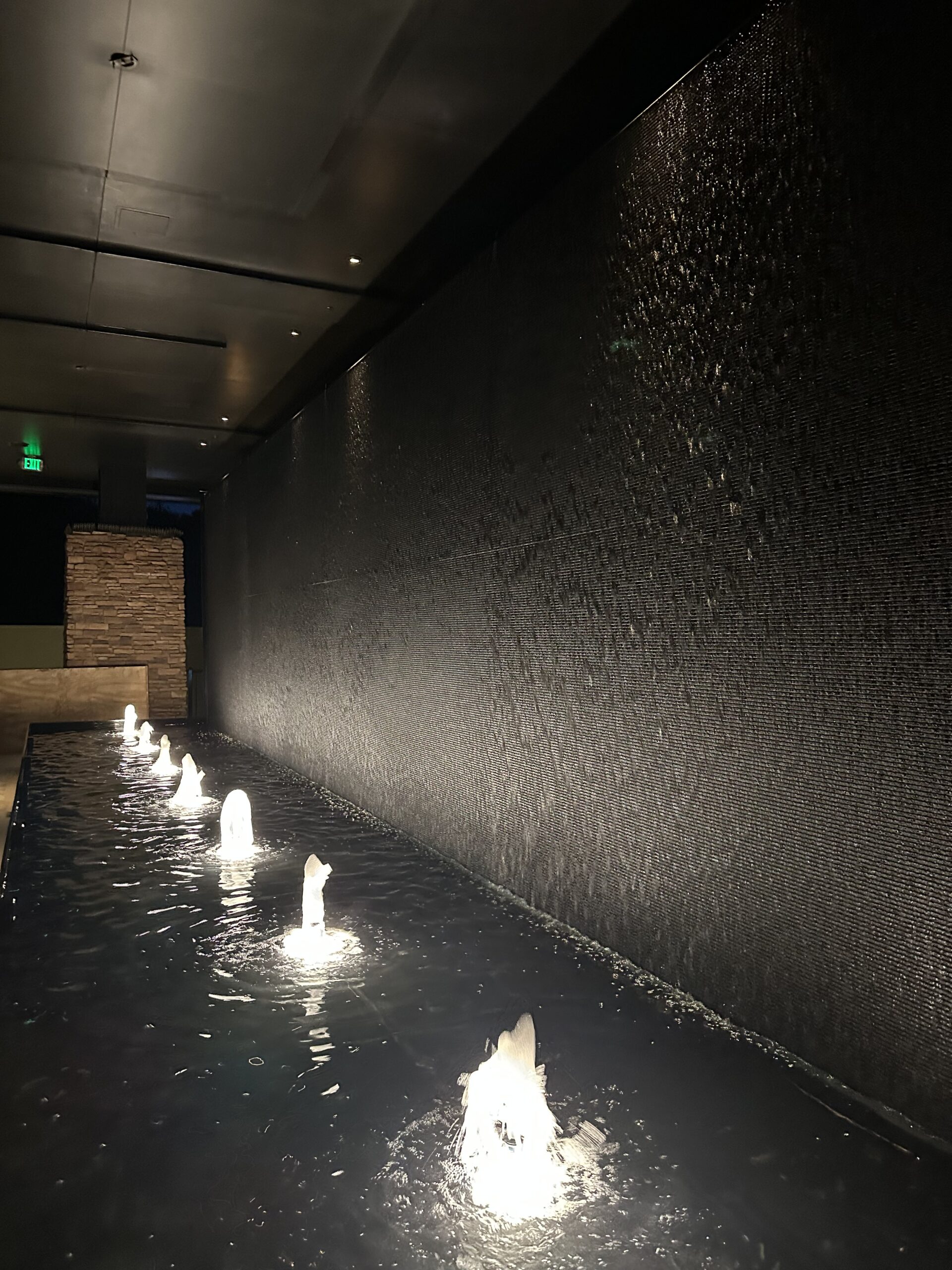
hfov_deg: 56.8
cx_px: 476
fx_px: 880
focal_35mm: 24
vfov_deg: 71.6
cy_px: 635
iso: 1250
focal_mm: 6.86
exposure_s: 1/30
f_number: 1.78
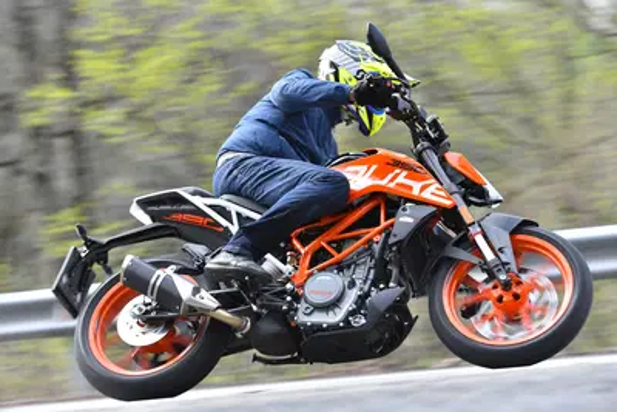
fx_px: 2092
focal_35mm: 122
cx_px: 308
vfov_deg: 11.2
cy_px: 206
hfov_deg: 16.8
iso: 200
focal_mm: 122
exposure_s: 1/200
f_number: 5.6
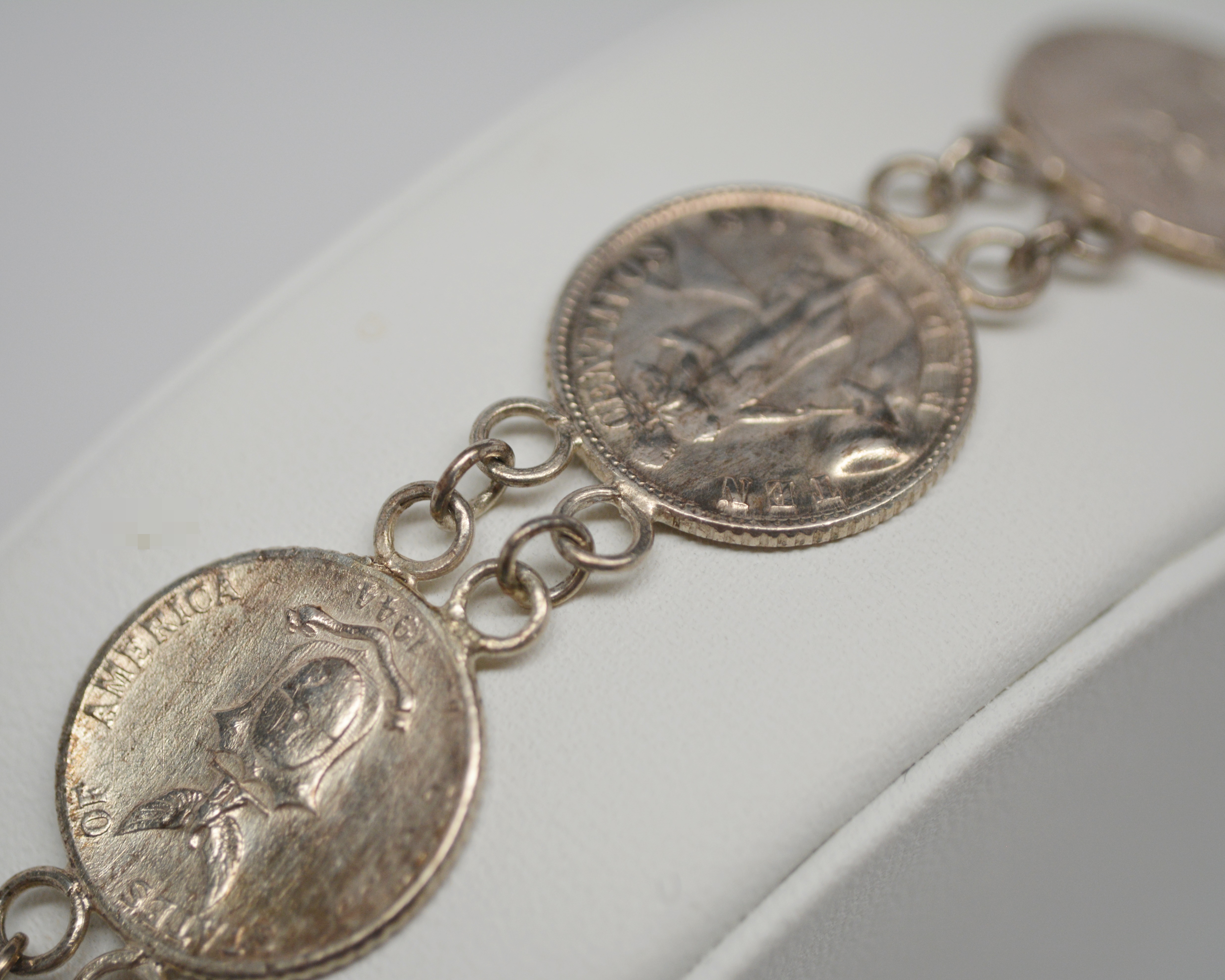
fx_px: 2719
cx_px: 536
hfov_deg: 25.4
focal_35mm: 75
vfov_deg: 20.4
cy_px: 491
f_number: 5.6
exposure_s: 1/125
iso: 360
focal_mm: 44
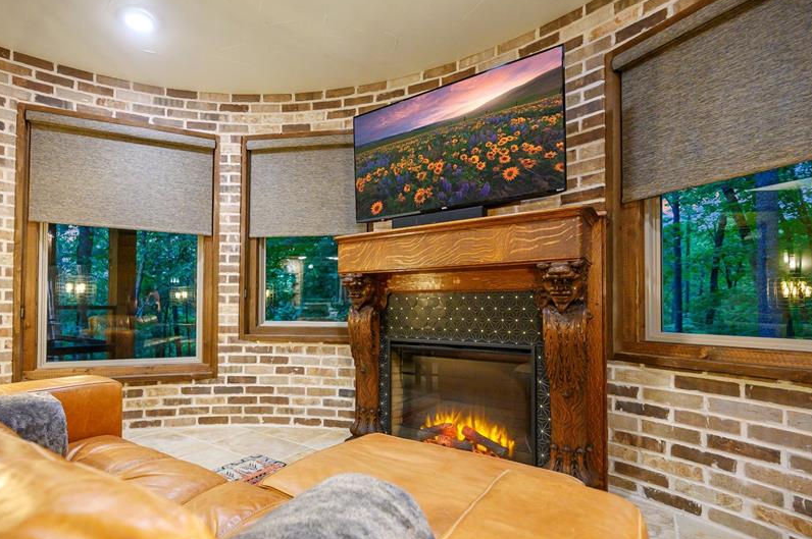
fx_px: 406
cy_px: 302
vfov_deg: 67.0
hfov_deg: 88.8
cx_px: 321
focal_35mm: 18
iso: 800
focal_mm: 14
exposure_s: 1/50
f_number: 4
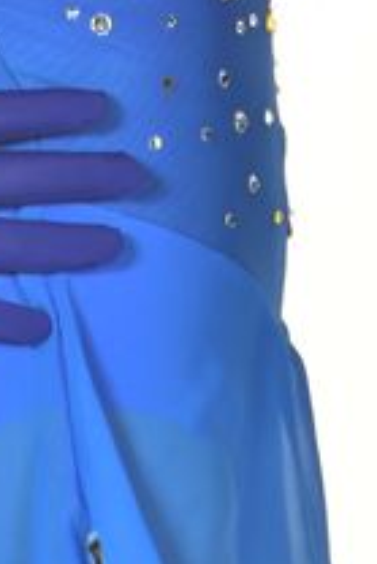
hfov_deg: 1.6
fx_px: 13564
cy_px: -611
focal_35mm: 865
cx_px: -136
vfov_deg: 2.4
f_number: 14
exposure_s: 1/250
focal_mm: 200
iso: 125
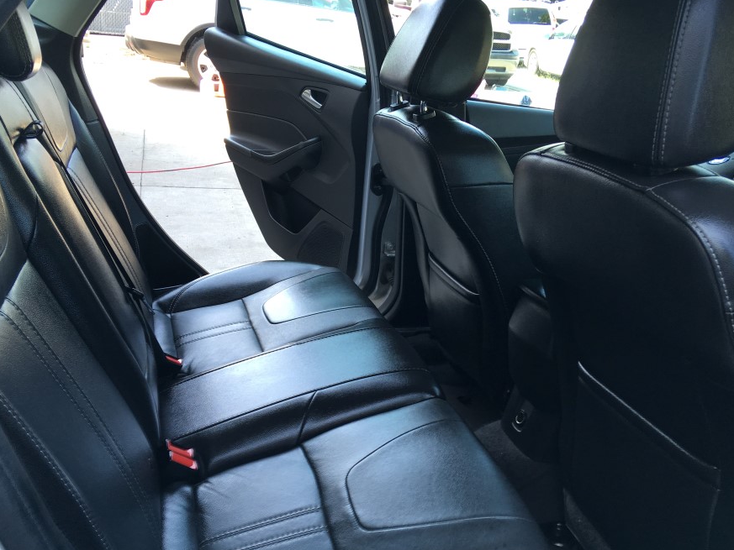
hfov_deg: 53.9
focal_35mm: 34
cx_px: 375
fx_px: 721
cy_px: 316
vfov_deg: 41.7
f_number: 2.2
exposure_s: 1/60
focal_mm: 4.15
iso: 25
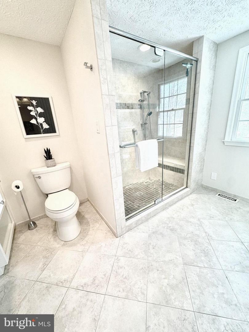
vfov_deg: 102.1
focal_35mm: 14
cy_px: 166
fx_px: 134
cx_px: 124
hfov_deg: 85.7
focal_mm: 2.22
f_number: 2.2
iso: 125
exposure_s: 1/120
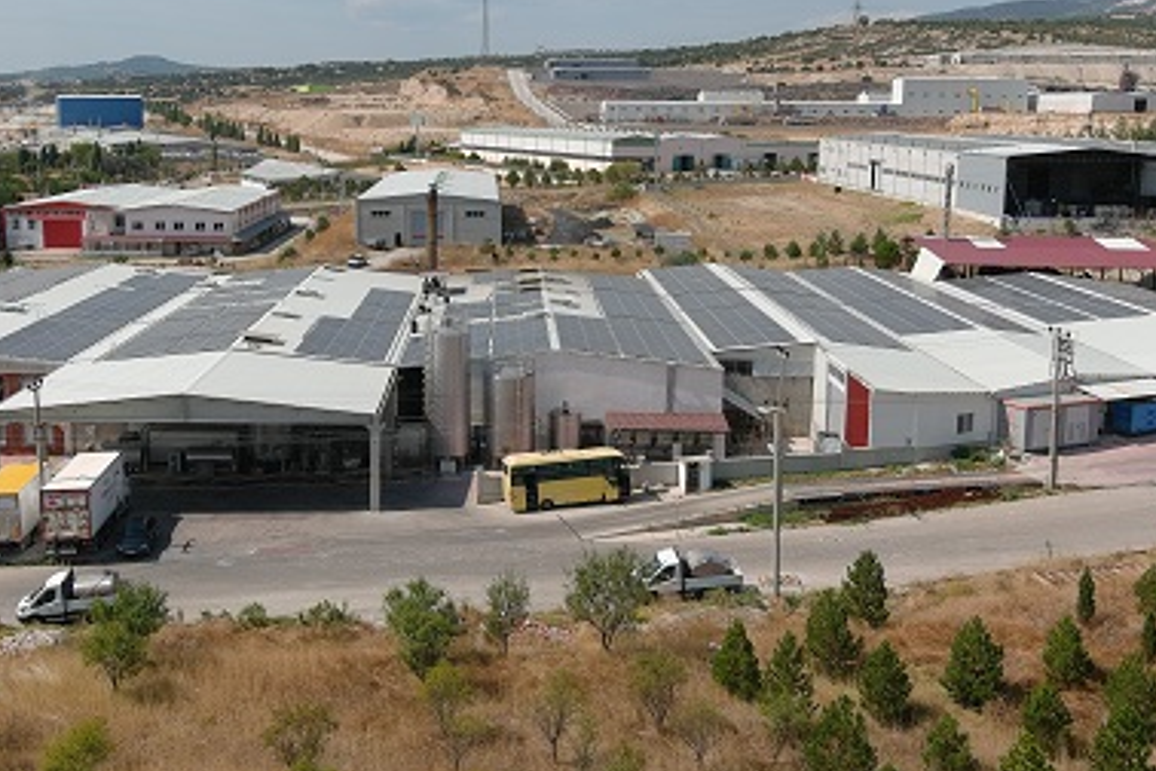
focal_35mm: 46
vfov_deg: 29.2
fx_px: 1477
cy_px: 300
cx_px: 495
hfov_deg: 42.6
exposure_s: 1/1600
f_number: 2.8
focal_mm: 10.57
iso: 100
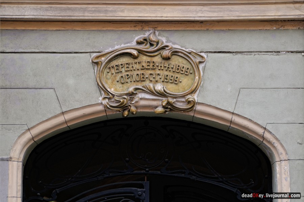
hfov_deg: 11.4
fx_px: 1518
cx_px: 152
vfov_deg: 7.6
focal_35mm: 180
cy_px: 101
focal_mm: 120
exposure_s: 1/100
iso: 500
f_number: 5.6
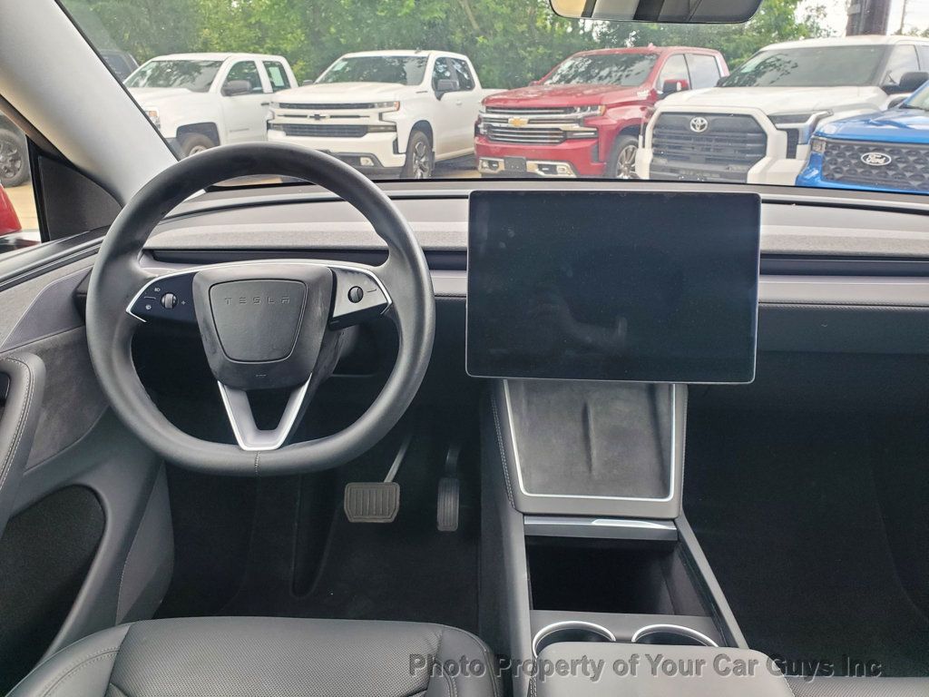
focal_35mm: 26
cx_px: 464
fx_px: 698
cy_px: 348
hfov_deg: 67.3
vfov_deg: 53.1
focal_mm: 4.3
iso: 100
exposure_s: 1/85
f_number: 2.4
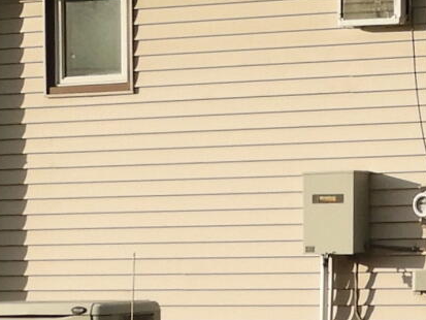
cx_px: 510
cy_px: 93
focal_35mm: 218
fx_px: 2684
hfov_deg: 9.0
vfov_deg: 6.8
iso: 100
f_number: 3.5
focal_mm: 5.4
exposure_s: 1/800
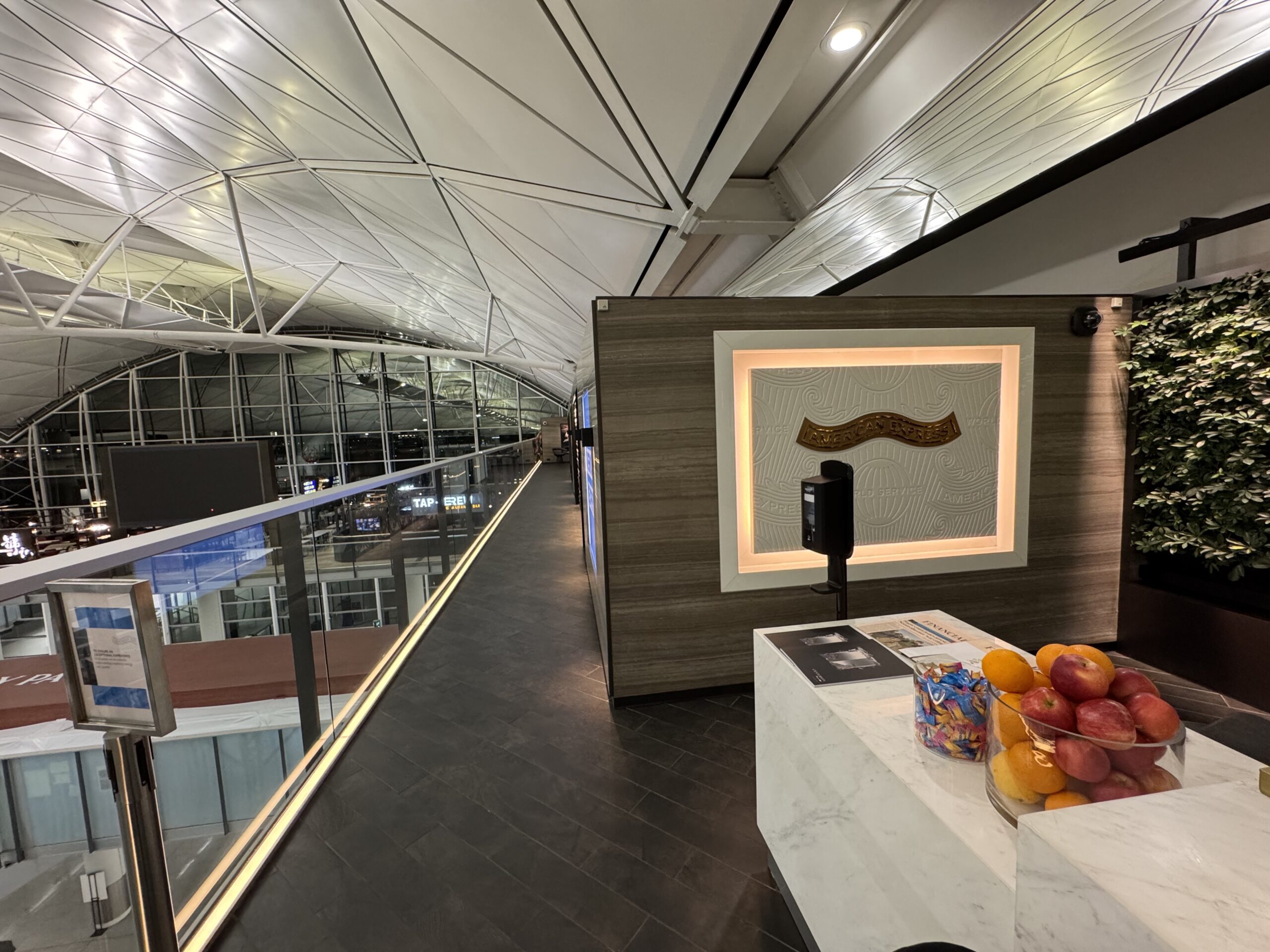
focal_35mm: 14
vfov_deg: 85.7
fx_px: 514
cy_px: 476
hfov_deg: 102.1
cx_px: 635
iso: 320
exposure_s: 1/62
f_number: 2.2
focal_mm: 2.22
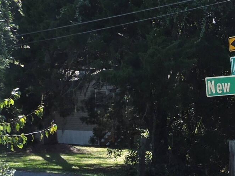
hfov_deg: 10.8
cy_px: 200
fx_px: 1229
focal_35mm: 181
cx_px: 245
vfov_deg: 8.1
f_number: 3.3
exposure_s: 1/250
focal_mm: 7.1
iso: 100
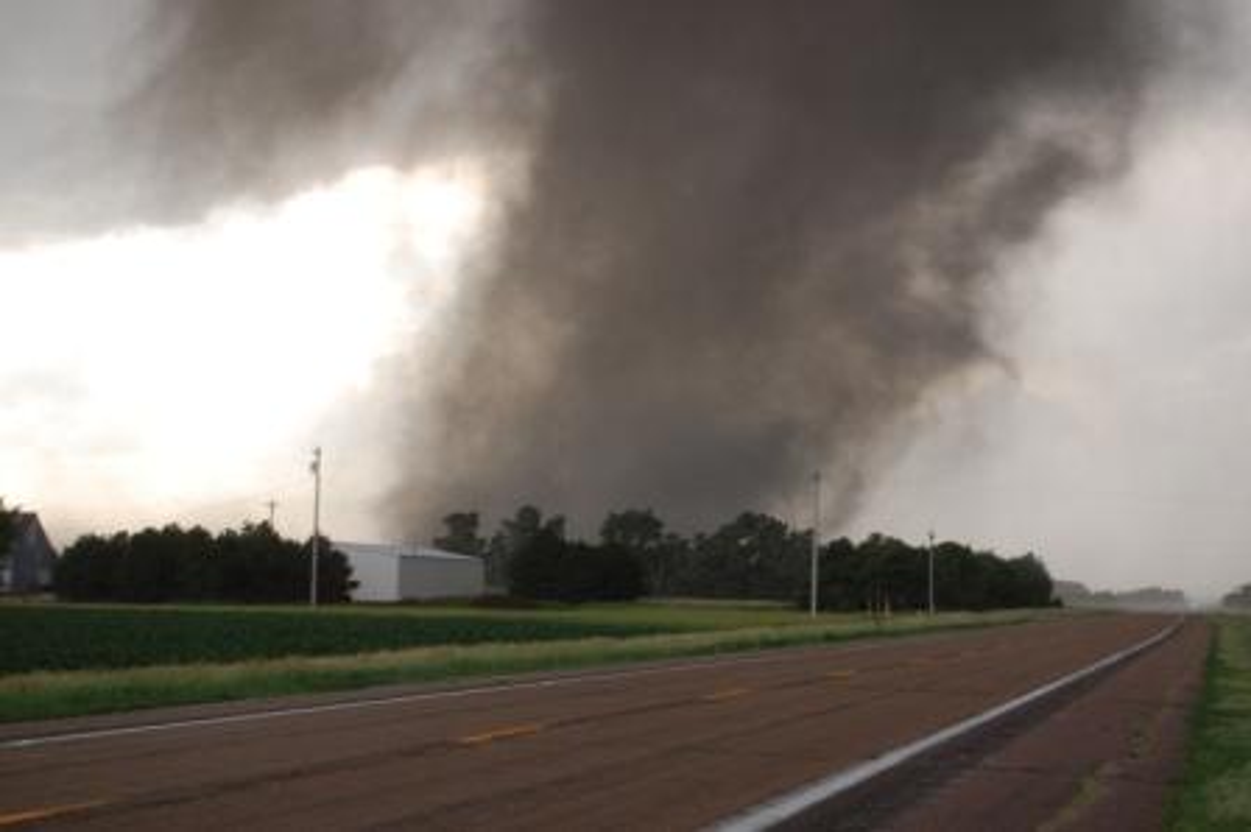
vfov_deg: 16.5
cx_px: 626
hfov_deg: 24.6
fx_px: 2865
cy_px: 416
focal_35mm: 82
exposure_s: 1/50
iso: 400
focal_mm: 55
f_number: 5.6
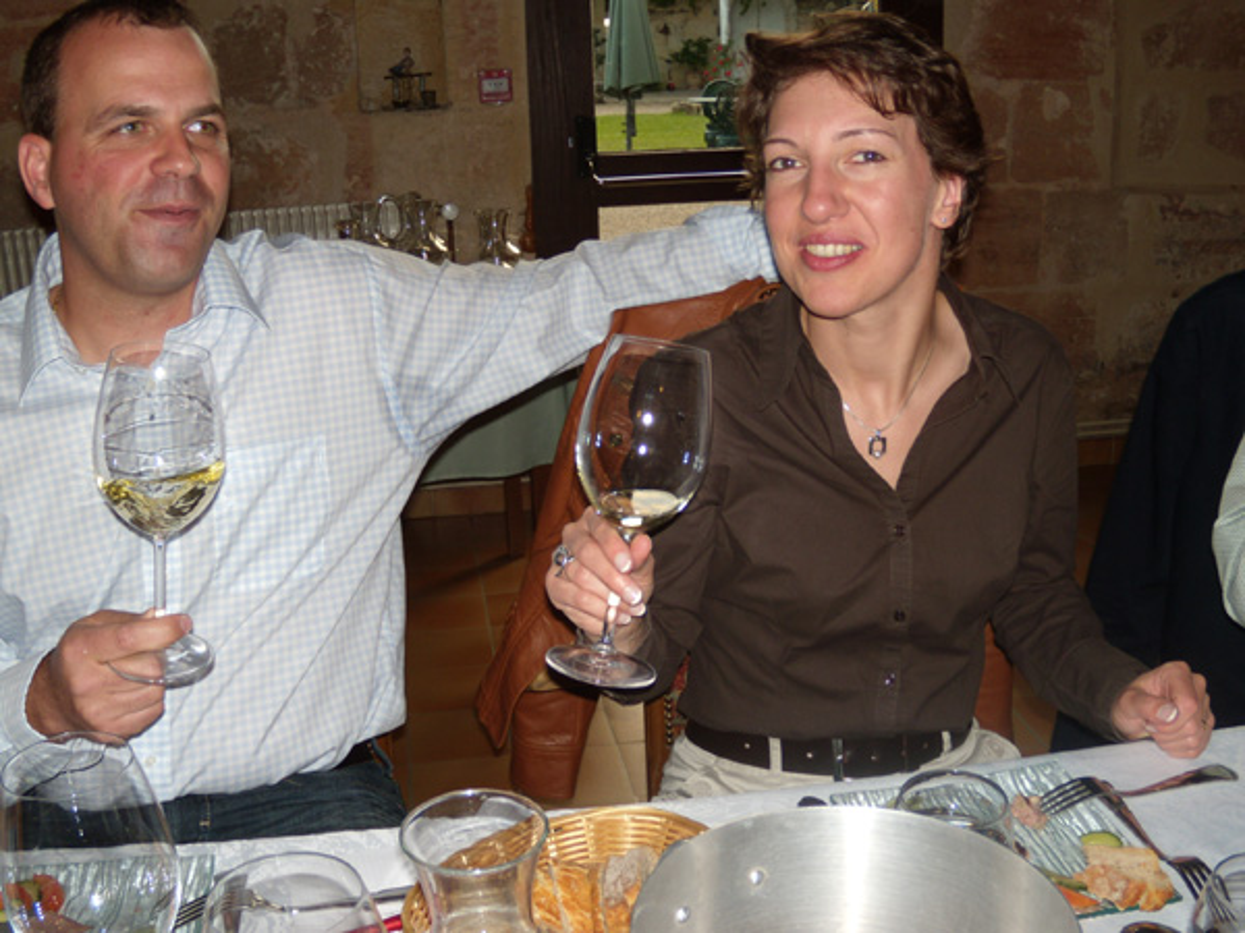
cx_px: 622
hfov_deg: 51.4
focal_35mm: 36
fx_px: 1295
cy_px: 466
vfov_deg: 39.7
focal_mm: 6.4
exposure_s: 1/30
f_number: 3.6
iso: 80
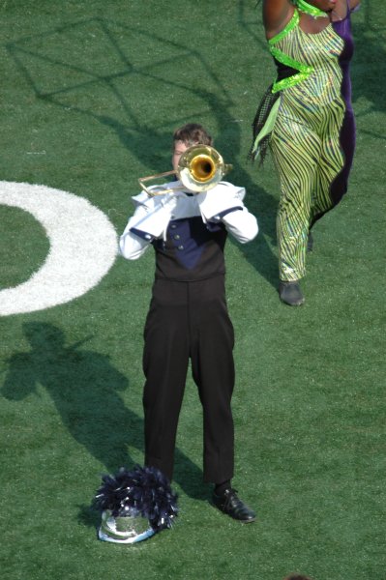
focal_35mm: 600
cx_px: 193
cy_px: 290
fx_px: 9666
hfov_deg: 2.3
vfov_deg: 3.4
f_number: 5.6
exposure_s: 1/500
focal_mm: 400
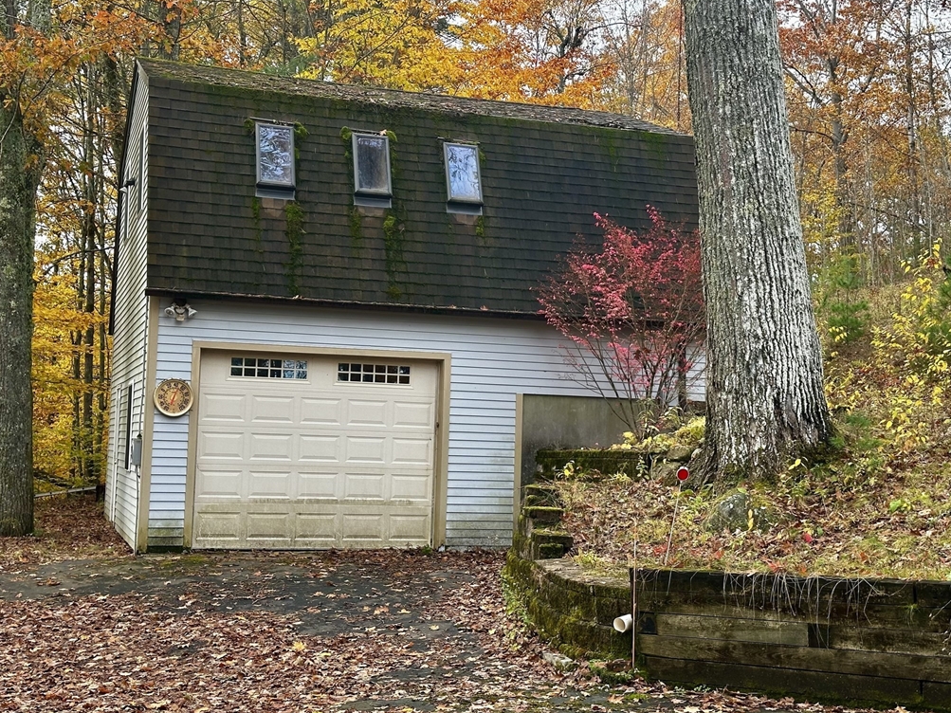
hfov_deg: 38.9
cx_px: 470
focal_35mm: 49
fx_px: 1346
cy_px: 354
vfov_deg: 29.7
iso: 64
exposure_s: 1/240
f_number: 1.78
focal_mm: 6.86
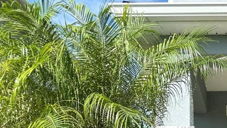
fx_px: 464
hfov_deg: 25.4
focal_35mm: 77
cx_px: 254
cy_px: 230
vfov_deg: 14.0
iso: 80
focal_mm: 6.86
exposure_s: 1/4762
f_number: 1.78
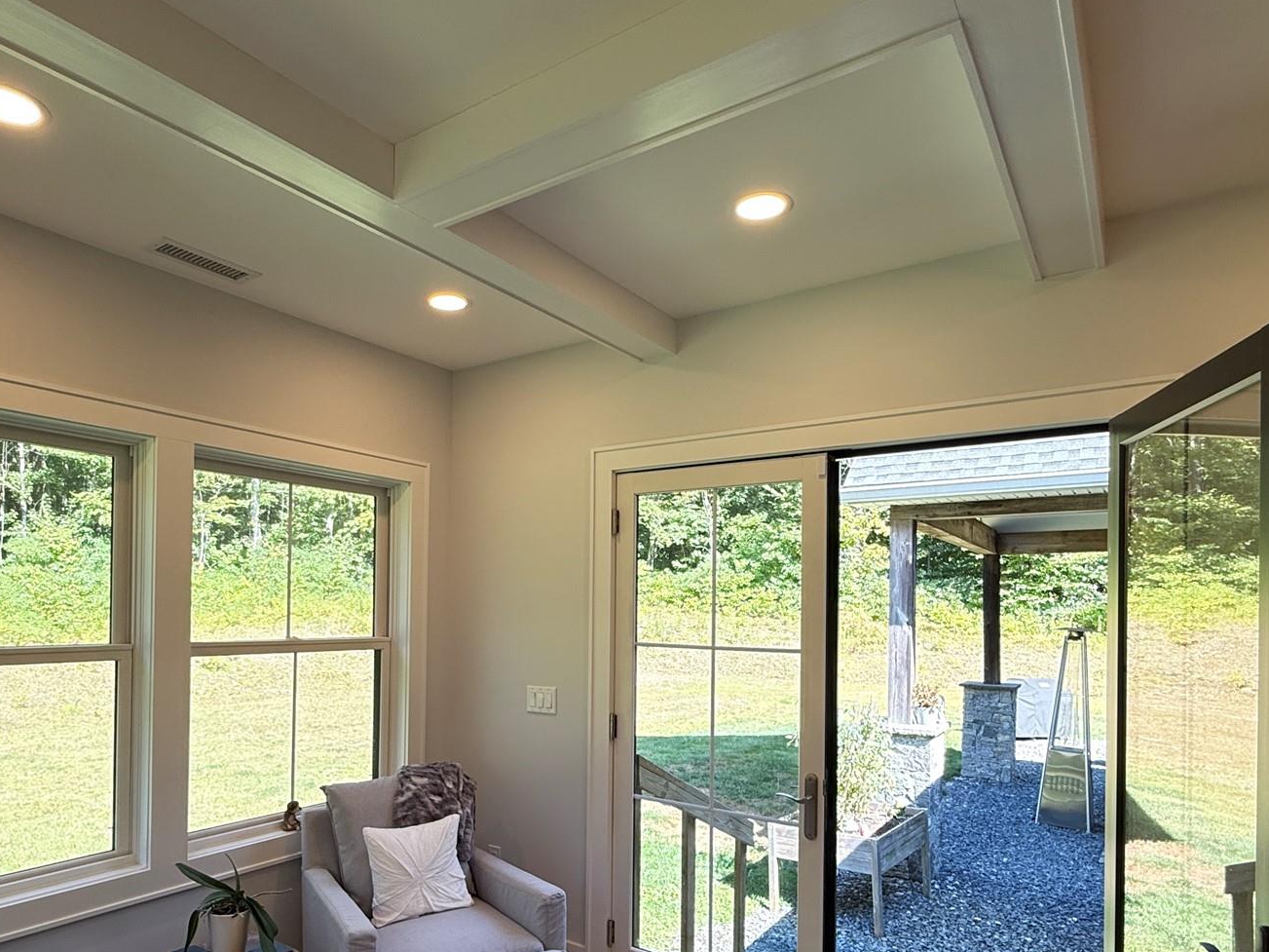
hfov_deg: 76.1
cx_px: 564
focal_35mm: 22
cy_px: 600
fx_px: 806
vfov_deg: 60.2
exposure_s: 1/120
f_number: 2.2
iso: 100
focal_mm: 2.22
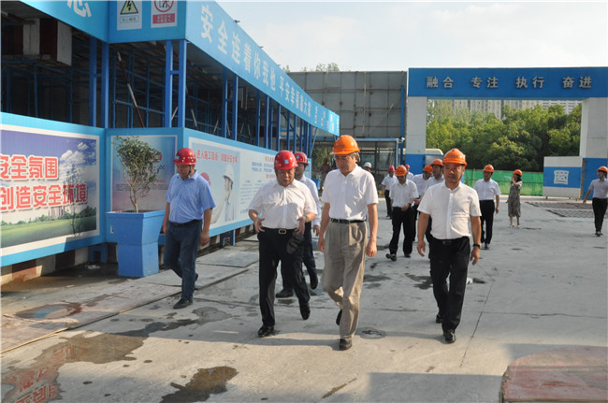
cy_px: 202
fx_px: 455
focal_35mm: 27
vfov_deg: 47.8
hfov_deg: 67.5
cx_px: 304
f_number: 22
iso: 1000
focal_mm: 18
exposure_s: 1/200
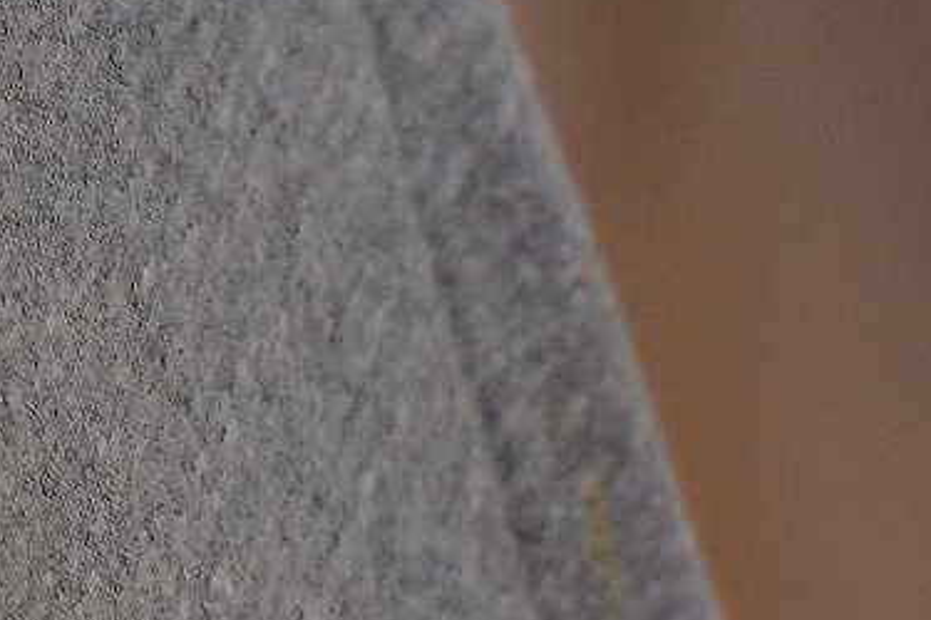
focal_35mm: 845
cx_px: 1574
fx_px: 21851
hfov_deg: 2.4
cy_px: 1969
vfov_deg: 1.6
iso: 1600
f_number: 5.6
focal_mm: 88.2
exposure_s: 1/125
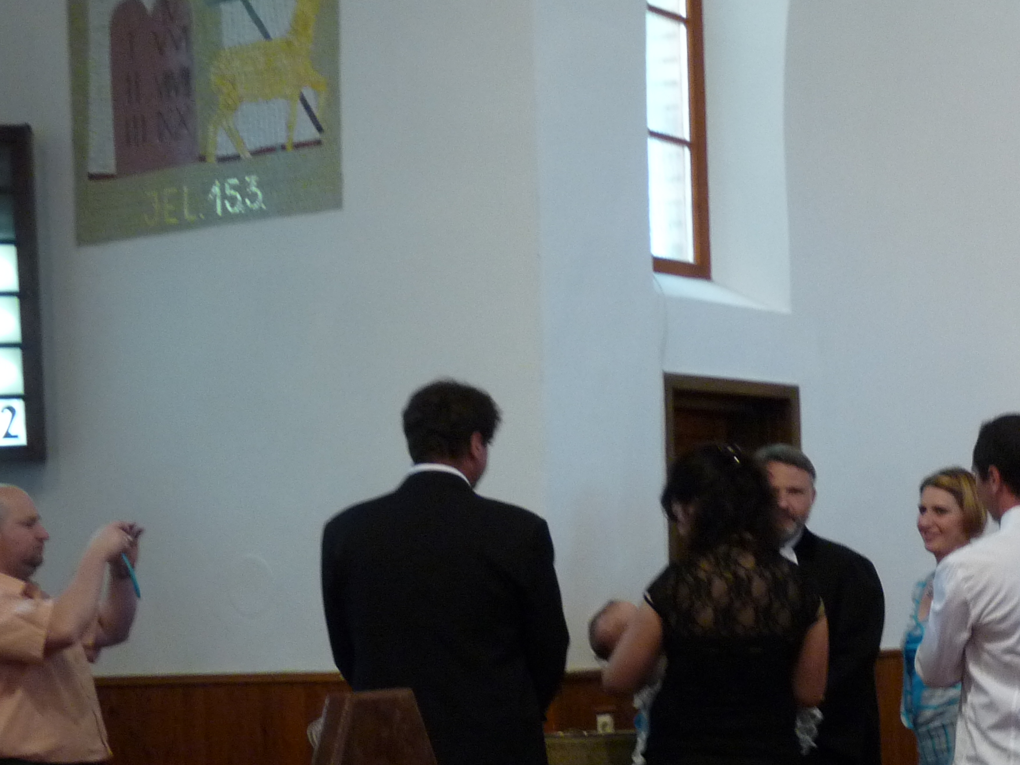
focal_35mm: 85
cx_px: 970
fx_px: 2505
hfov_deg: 22.3
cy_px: 614
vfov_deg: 17.2
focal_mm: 7.3
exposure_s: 1/30
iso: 250
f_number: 3
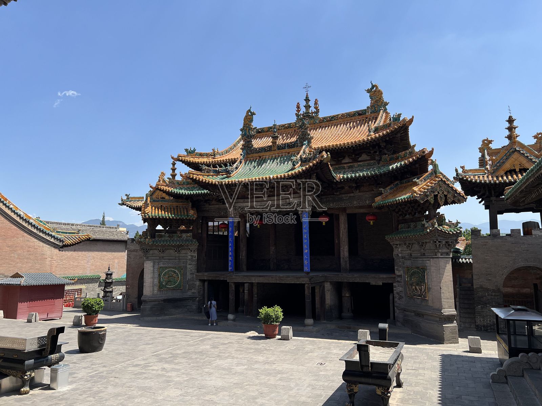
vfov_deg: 53.1
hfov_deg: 67.3
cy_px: 203
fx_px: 407
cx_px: 271
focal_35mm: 26
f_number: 1.5
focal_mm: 5.7
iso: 50
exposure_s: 1/3165
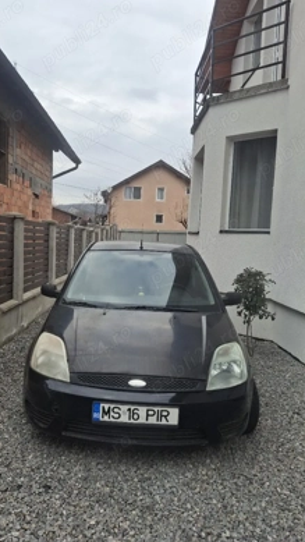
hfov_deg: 41.2
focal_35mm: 28
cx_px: 114
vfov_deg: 67.9
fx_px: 402
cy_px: 268
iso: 32
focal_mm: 4.69
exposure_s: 1/500
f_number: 1.8
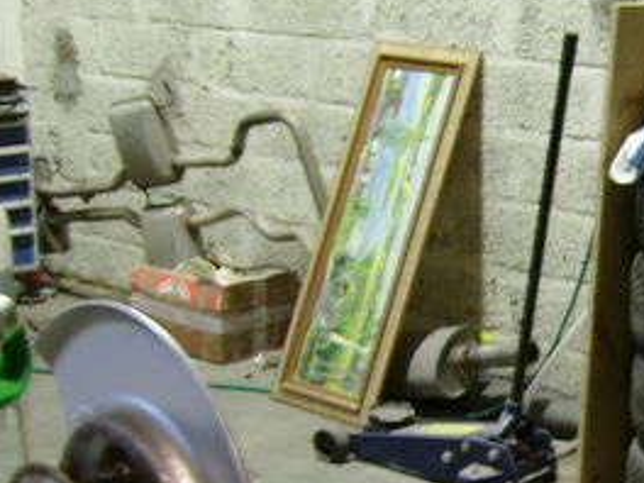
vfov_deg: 17.3
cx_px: 659
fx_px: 1581
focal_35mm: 85
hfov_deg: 22.1
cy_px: 373
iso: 100
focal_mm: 5.95
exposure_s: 1/2
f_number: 2.8
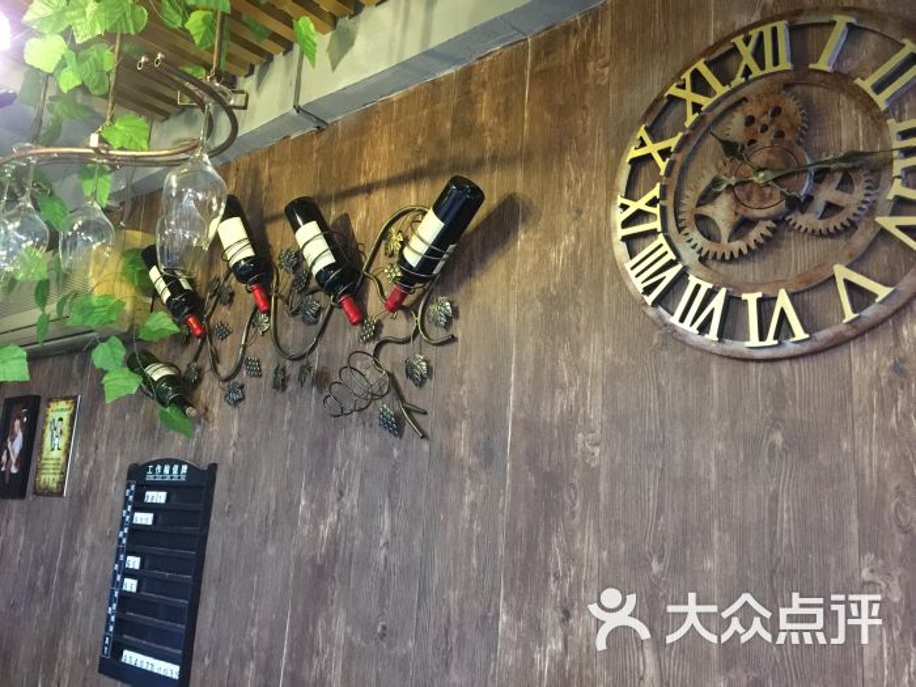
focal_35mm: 29
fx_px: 767
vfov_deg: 48.2
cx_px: 458
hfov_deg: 61.7
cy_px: 344
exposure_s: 1/8
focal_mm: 4.15
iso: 200
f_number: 2.2
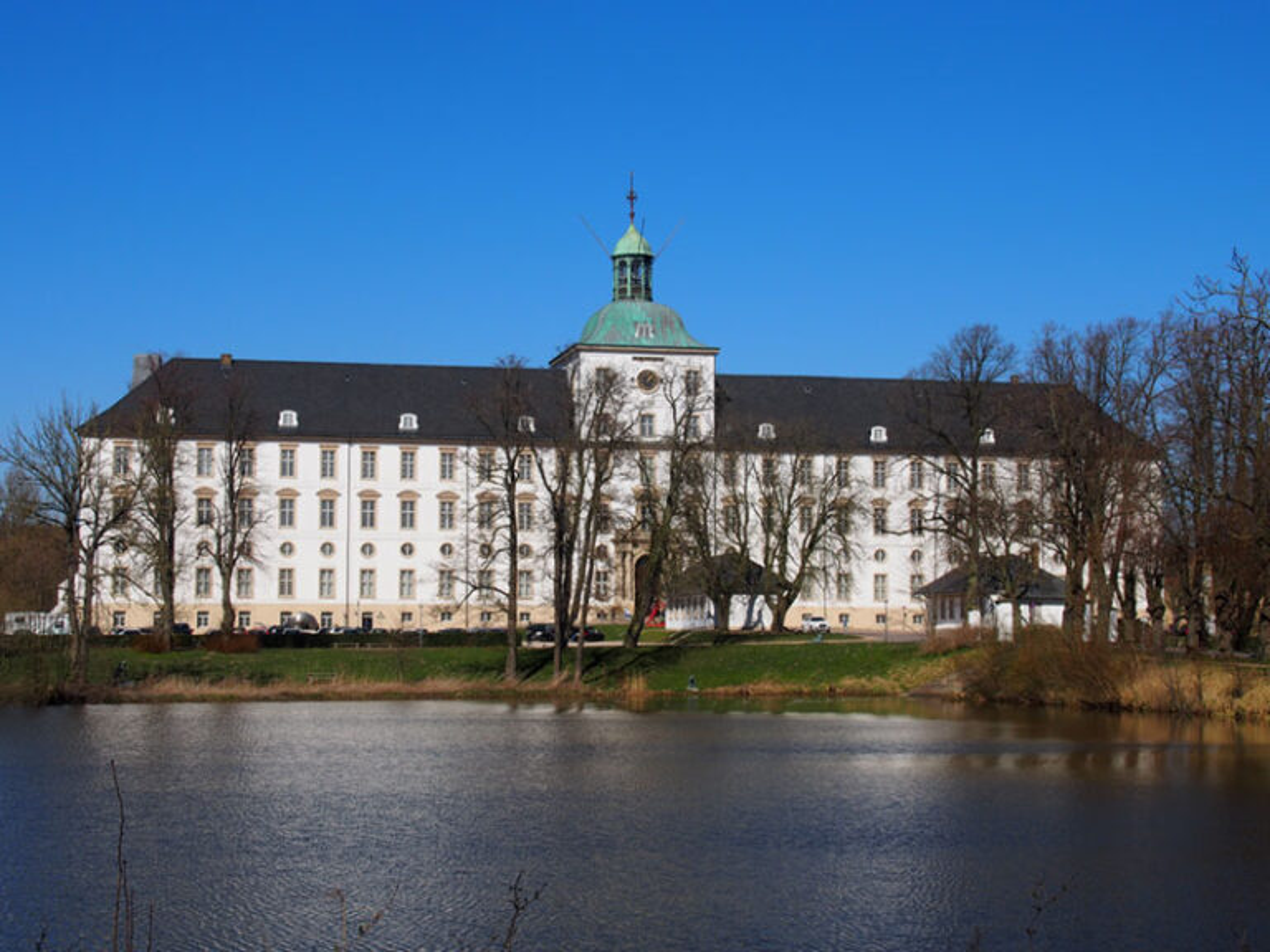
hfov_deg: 33.2
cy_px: 476
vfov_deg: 25.2
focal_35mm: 58
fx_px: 2128
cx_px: 635
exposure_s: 1/500
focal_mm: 29
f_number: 11
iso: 200
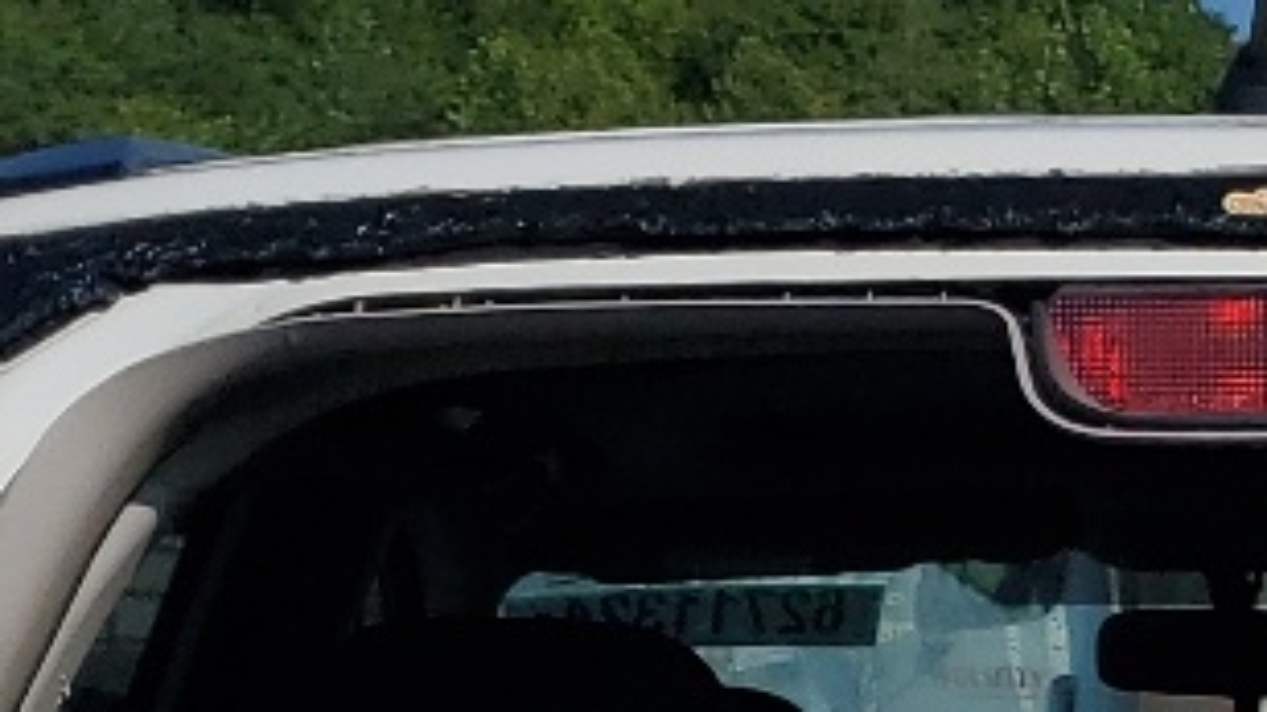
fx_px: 4937
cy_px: 1860
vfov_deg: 7.6
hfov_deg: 14.4
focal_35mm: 147
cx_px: 1185
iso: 52
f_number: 1.5
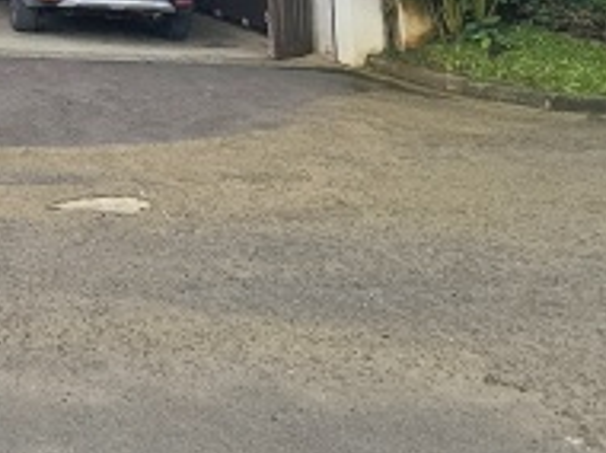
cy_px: -220
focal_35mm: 42
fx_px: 734
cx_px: -218
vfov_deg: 25.8
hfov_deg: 31.7
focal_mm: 2.2
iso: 50
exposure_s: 1/1509
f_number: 2.2
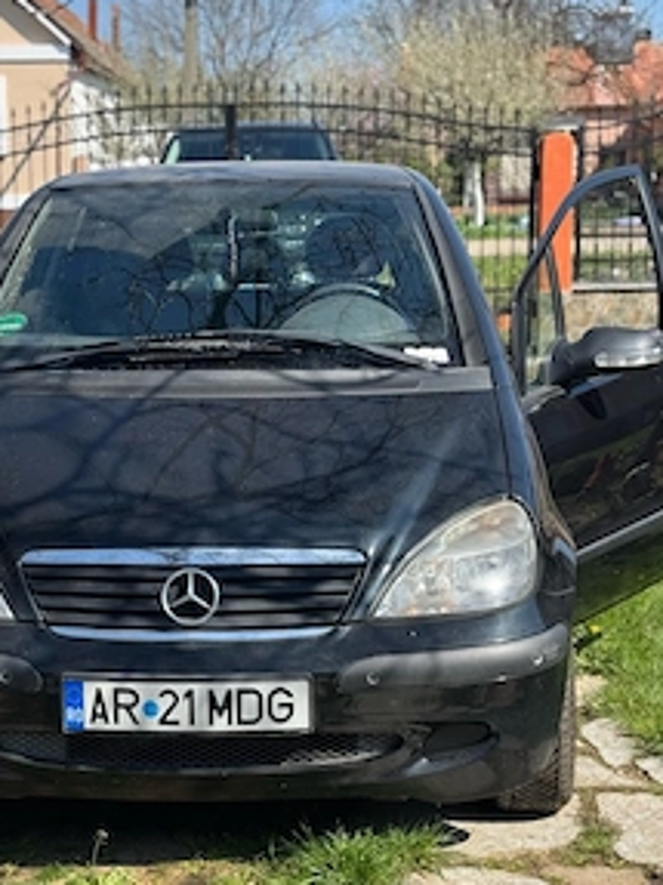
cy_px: 503
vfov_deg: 28.9
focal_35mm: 67
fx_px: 1712
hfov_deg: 21.9
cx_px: 237
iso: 64
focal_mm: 6.76
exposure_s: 1/2252
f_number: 1.78
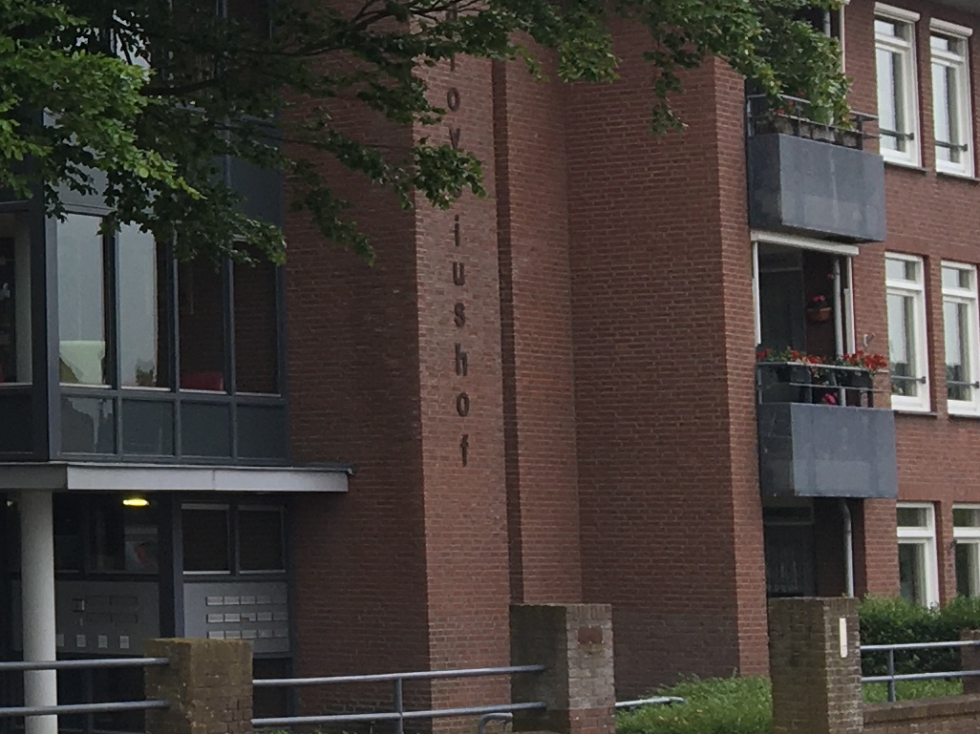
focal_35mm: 114
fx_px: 3227
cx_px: -429
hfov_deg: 16.0
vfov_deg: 12.9
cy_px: 189
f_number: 2.2
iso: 25
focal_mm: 4.15
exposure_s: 1/50
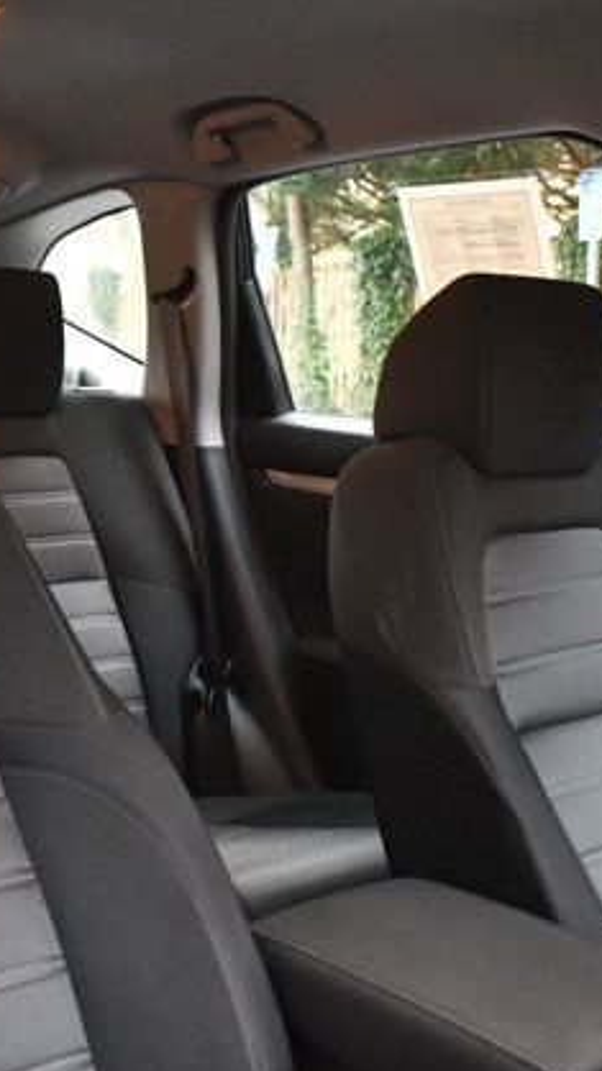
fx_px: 1505
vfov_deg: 39.2
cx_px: 169
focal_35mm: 53
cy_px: 544
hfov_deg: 22.5
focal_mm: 22
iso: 8000
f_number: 3.8
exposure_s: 1/60
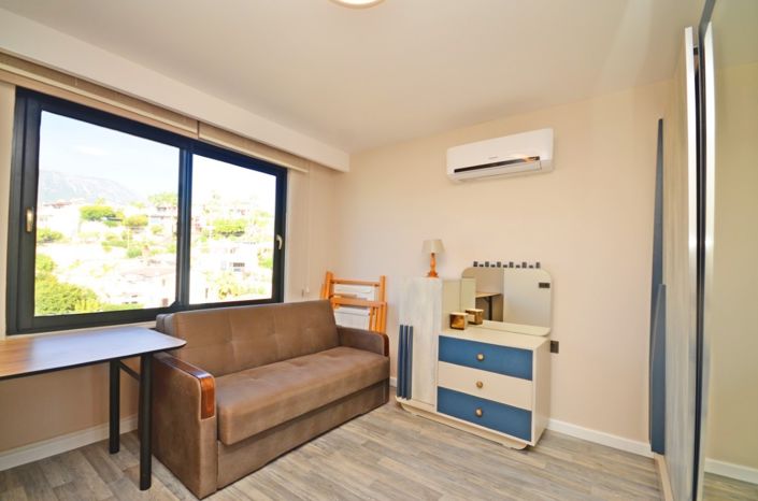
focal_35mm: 15
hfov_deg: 100.5
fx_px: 315
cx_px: 379
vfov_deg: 77.0
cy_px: 250
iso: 200
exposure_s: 1/100
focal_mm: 10
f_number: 5
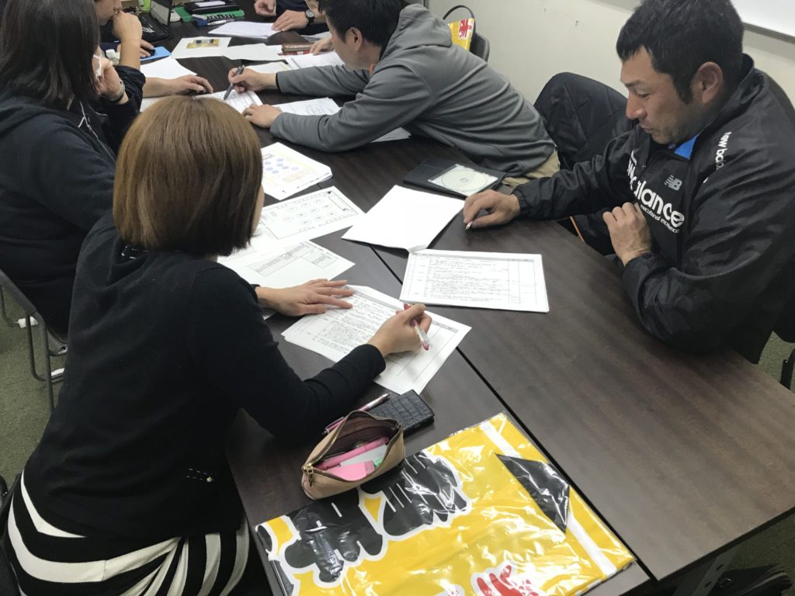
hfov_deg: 63.4
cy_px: 298
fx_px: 643
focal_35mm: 28
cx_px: 398
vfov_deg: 49.7
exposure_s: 1/30
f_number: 1.8
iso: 32
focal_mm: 3.99
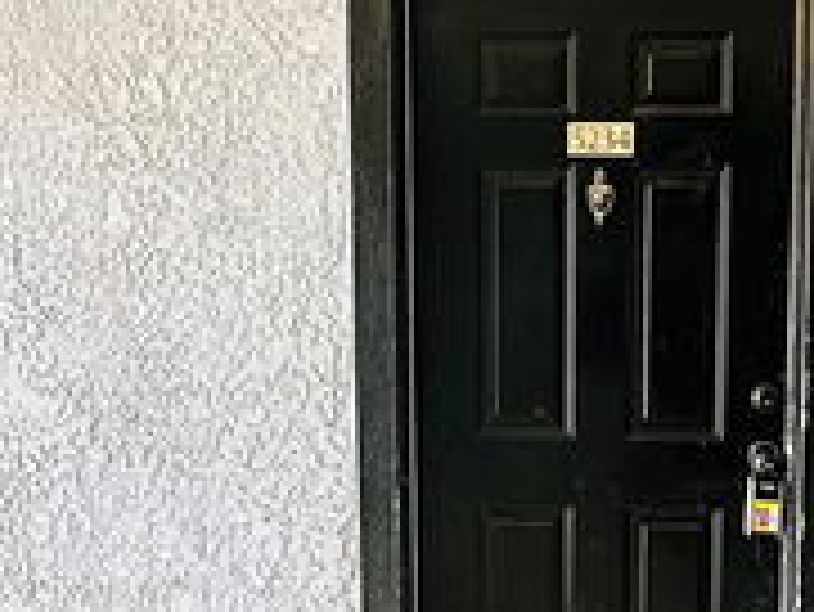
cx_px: 578
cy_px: 315
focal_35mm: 33
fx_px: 777
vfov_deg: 43.0
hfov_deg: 53.6
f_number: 2.2
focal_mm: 2.22
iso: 640
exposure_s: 1/60
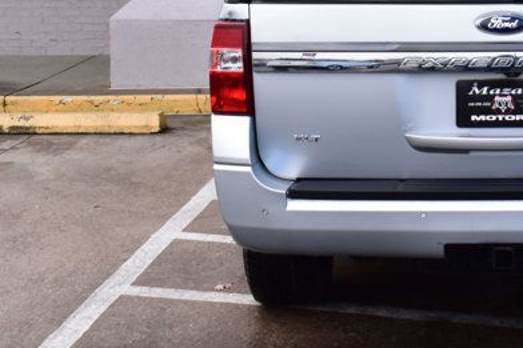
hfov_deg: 19.3
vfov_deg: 13.1
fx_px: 1481
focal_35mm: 102
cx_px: 555
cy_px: -71
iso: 400
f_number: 9
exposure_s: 1/160
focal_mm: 26
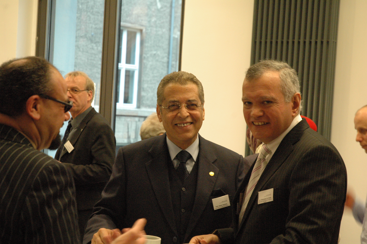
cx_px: 184
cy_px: 122
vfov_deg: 17.5
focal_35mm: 78
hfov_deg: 26.0
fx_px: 794
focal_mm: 52
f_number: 5
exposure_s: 1/20
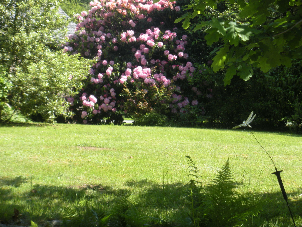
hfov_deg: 19.6
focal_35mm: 100
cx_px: 151
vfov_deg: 14.8
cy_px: 114
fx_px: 872
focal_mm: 17.4
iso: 66
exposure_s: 1/115
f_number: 5
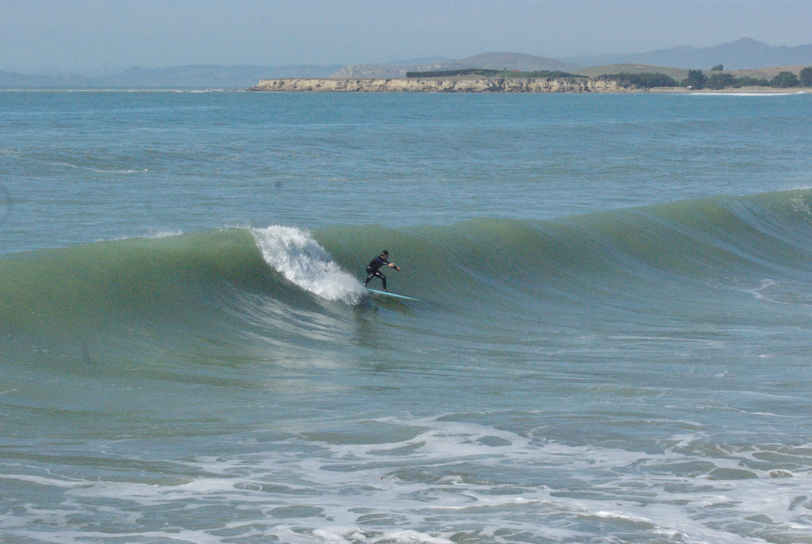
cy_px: 272
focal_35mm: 112
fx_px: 2540
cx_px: 406
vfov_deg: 12.2
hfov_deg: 18.2
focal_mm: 75
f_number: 16
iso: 1600
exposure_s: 1/2500
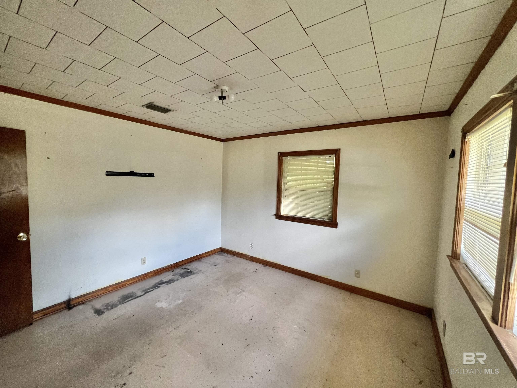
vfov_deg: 89.9
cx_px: 258
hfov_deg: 106.2
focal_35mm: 13
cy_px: 194
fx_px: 194
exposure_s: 1/79
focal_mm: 1.57
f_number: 1.8
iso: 250
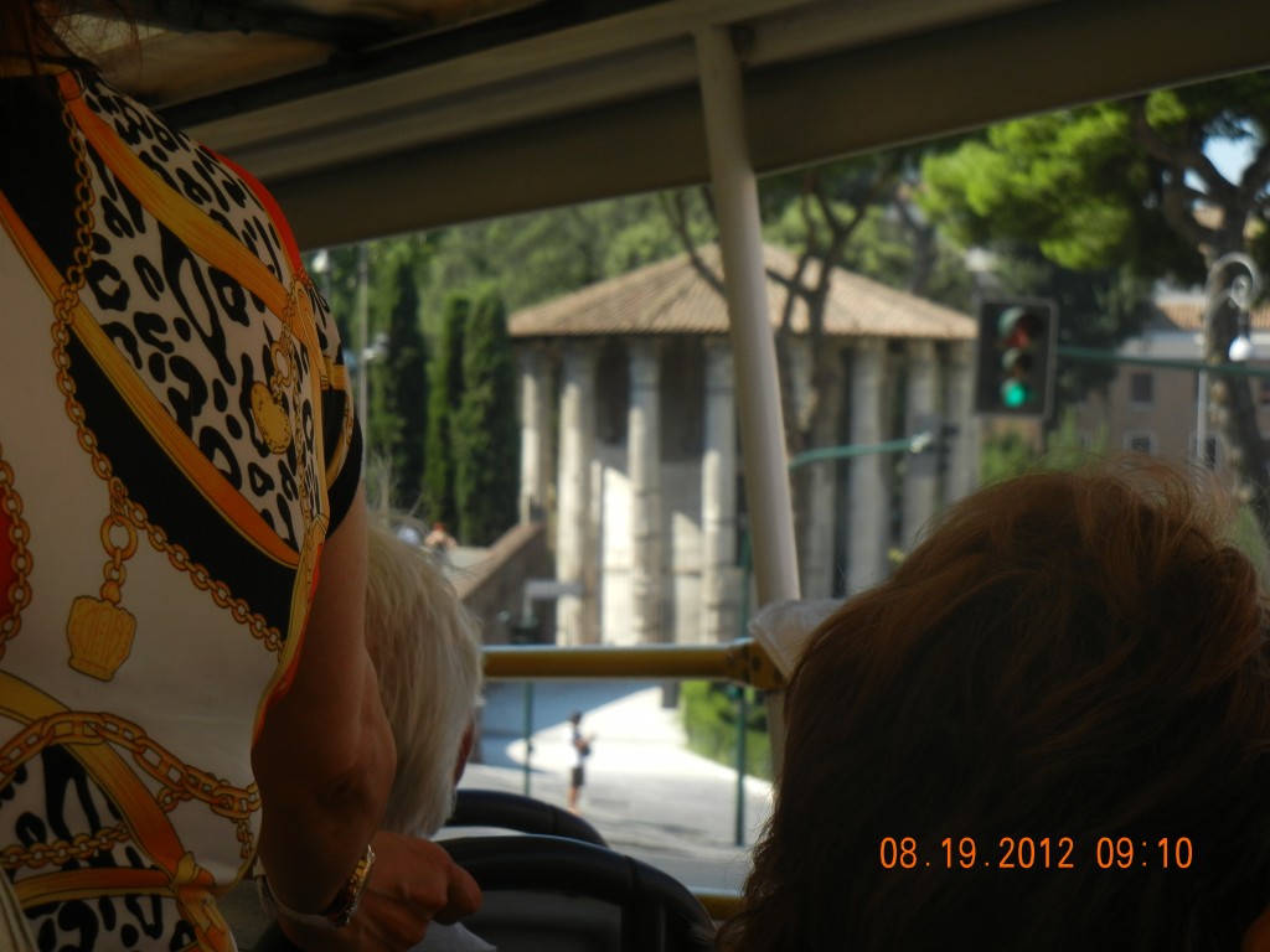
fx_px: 3742
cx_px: 635
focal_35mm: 102
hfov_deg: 19.3
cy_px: 476
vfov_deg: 14.5
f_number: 4.5
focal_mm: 18.3
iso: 160
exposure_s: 1/440
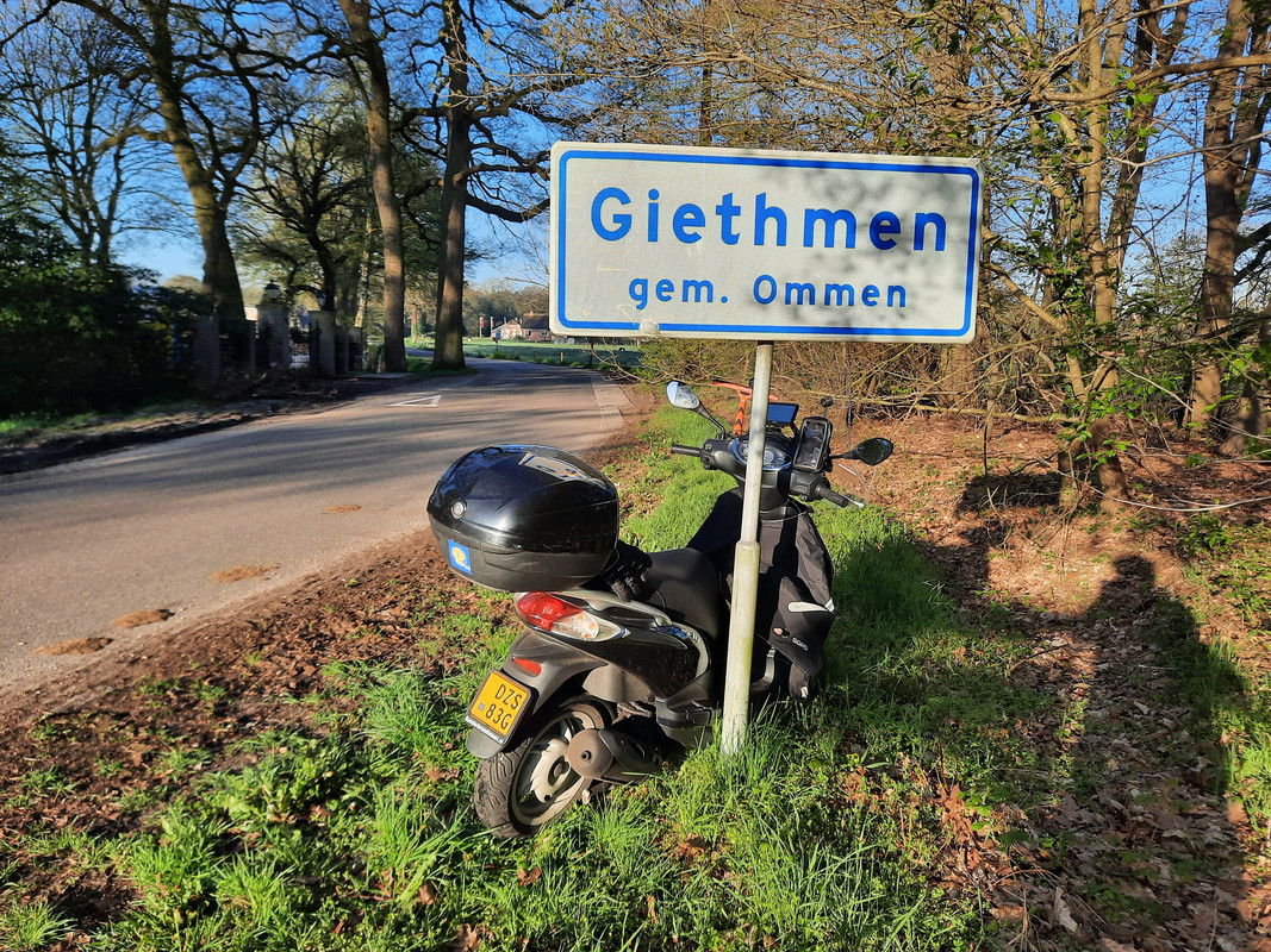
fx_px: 918
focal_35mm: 25
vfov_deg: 54.9
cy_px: 476
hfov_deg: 69.4
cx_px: 636
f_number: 2
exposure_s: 1/803
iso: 32
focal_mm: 4.6
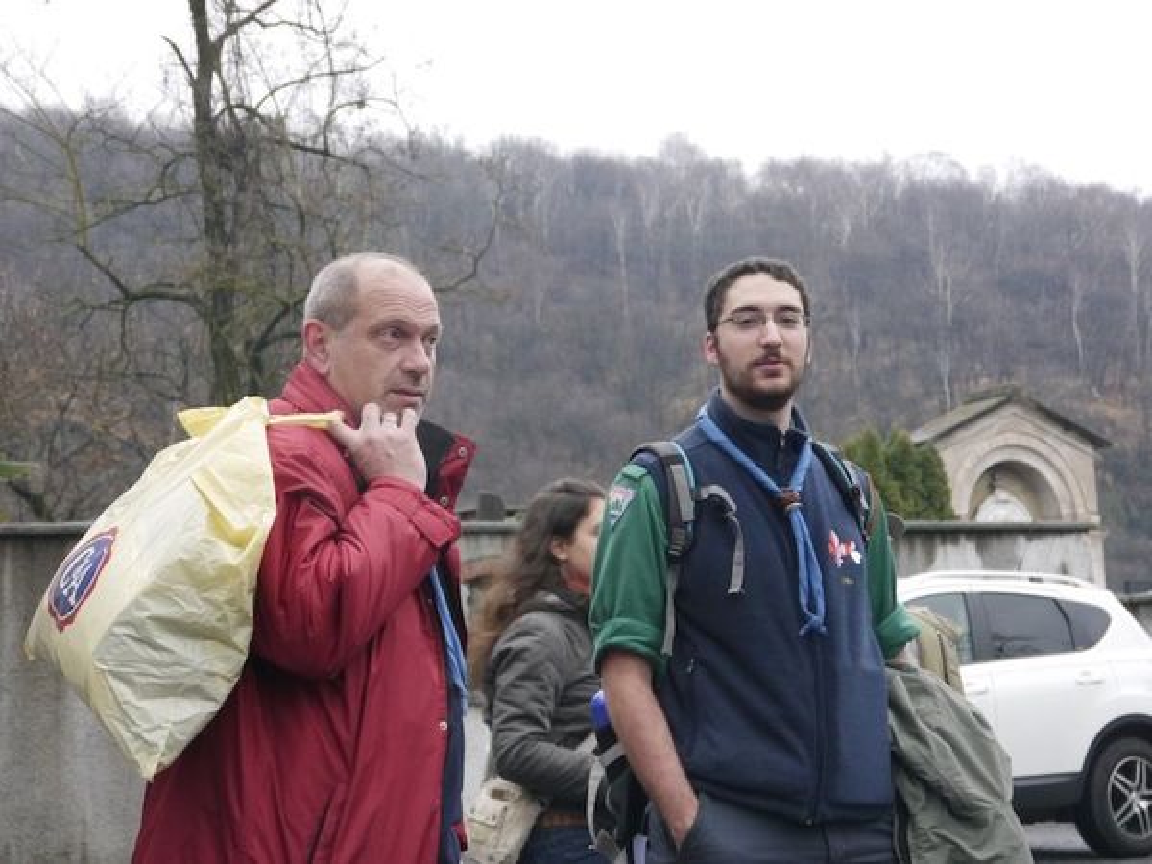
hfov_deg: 23.3
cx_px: 576
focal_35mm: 84
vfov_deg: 17.6
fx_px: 2795
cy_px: 432
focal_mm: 42
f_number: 5.6
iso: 1250
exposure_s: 1/125
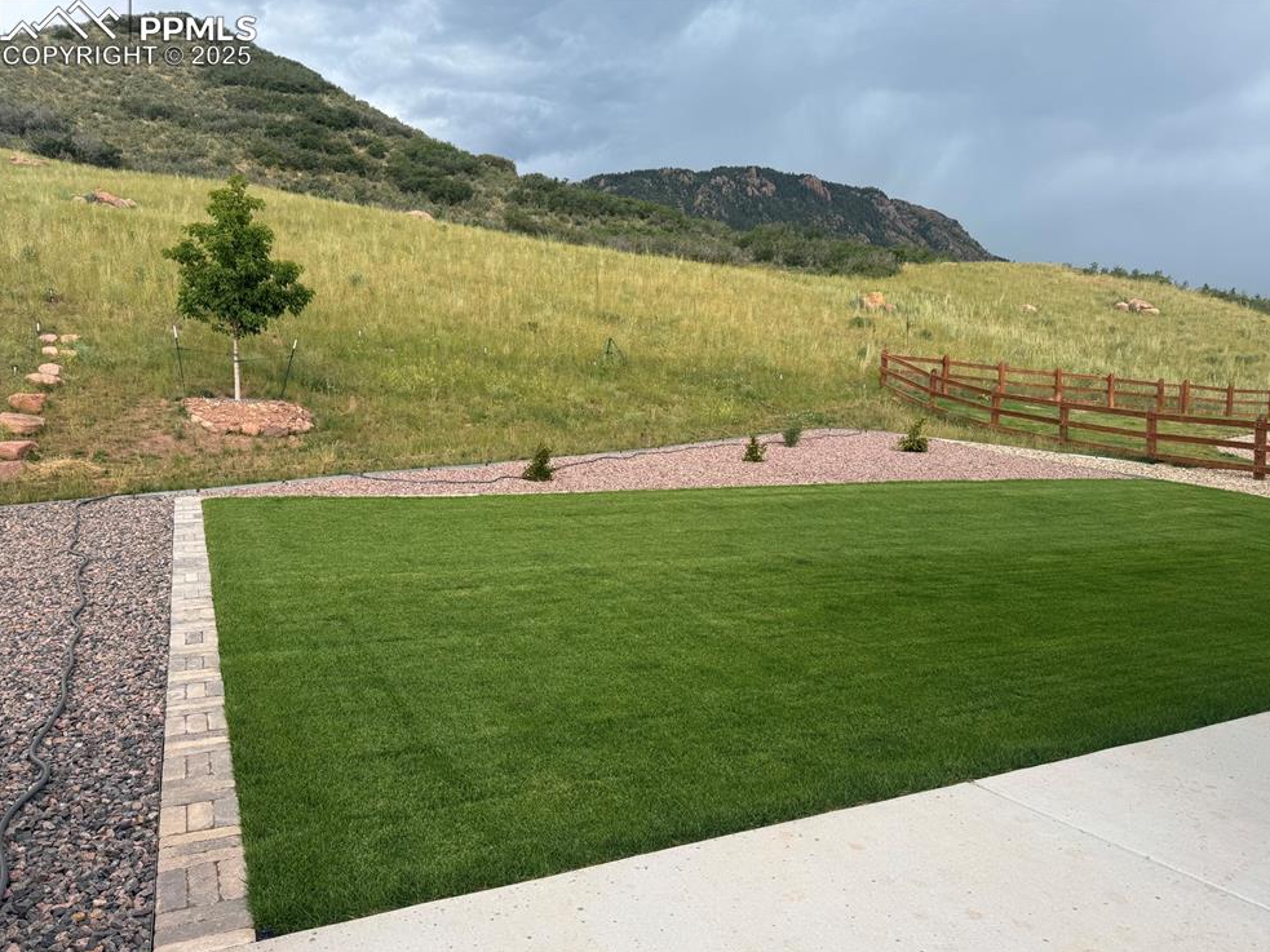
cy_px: 489
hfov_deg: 69.4
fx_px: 917
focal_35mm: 25
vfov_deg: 54.9
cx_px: 659
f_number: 1.78
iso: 80
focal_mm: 6.76
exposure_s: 1/572
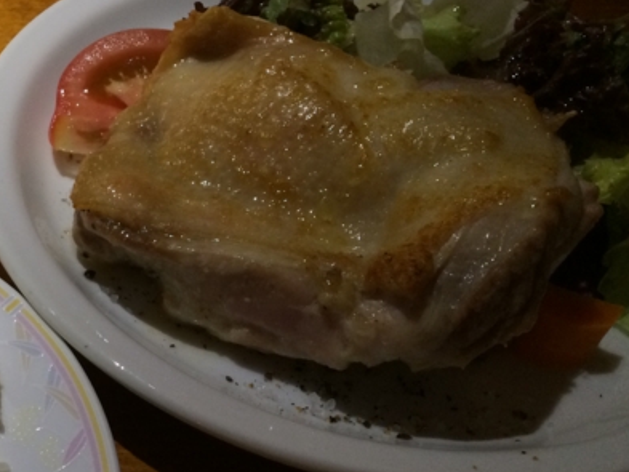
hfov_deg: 30.3
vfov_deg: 23.7
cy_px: 368
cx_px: 67
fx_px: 1109
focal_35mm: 61
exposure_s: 1/30
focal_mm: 4.12
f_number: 2.2
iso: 160
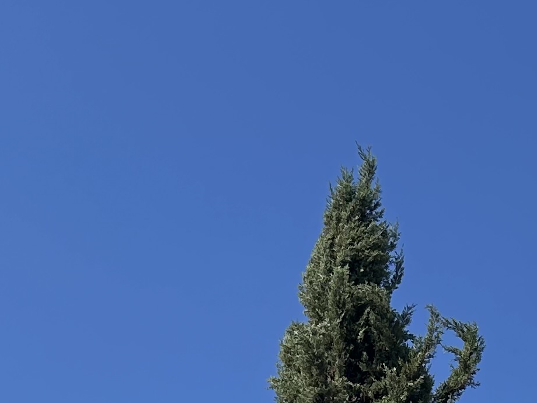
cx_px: 326
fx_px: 1768
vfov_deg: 11.5
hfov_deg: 17.2
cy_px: 853
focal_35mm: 114
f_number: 1.5
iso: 50
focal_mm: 5.7
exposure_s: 1/4274
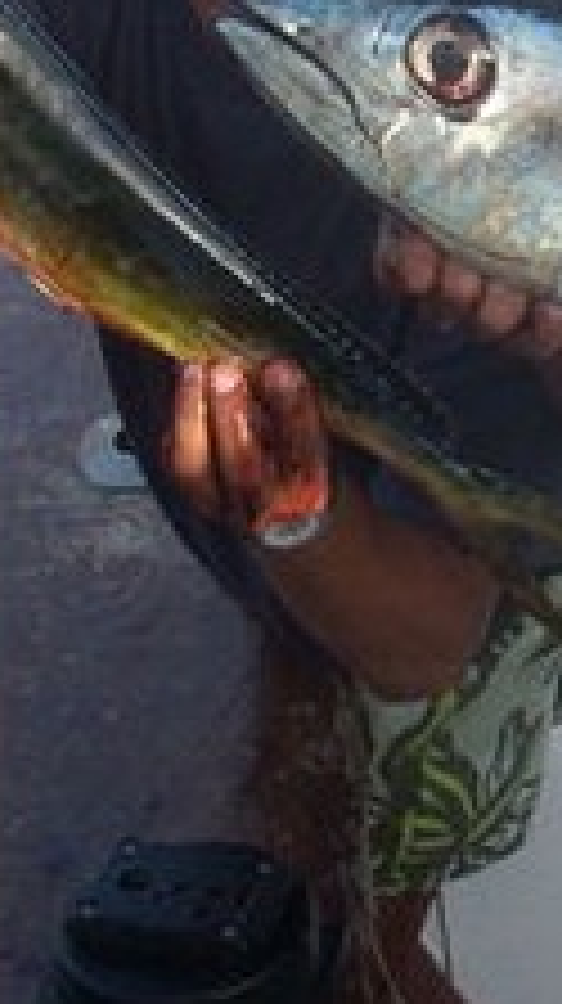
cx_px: 656
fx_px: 3028
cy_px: 90
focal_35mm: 114
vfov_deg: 18.5
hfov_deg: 10.4
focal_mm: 6.2
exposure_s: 1/250
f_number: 2.8
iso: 64
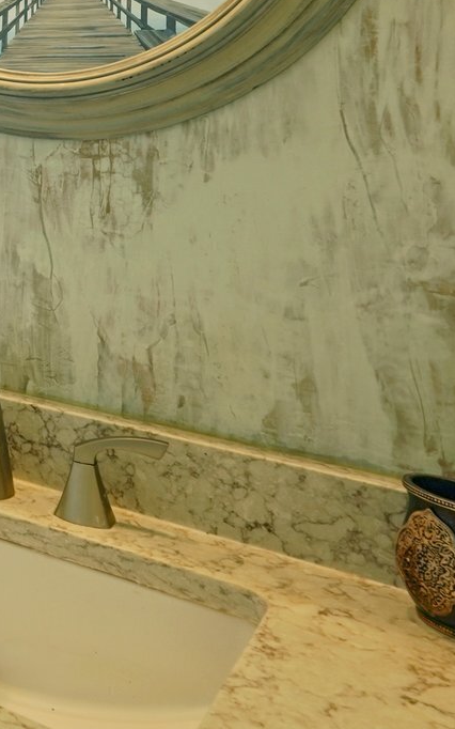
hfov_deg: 16.2
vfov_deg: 36.3
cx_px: -551
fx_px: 1032
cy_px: 65
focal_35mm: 52
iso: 500
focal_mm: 17
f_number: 9
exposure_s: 1/13
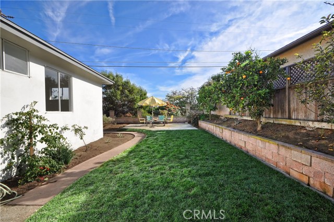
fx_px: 139
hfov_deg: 100.5
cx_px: 167
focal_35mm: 15
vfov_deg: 77.2
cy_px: 111
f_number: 14
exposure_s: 1/200
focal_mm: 10
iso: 200
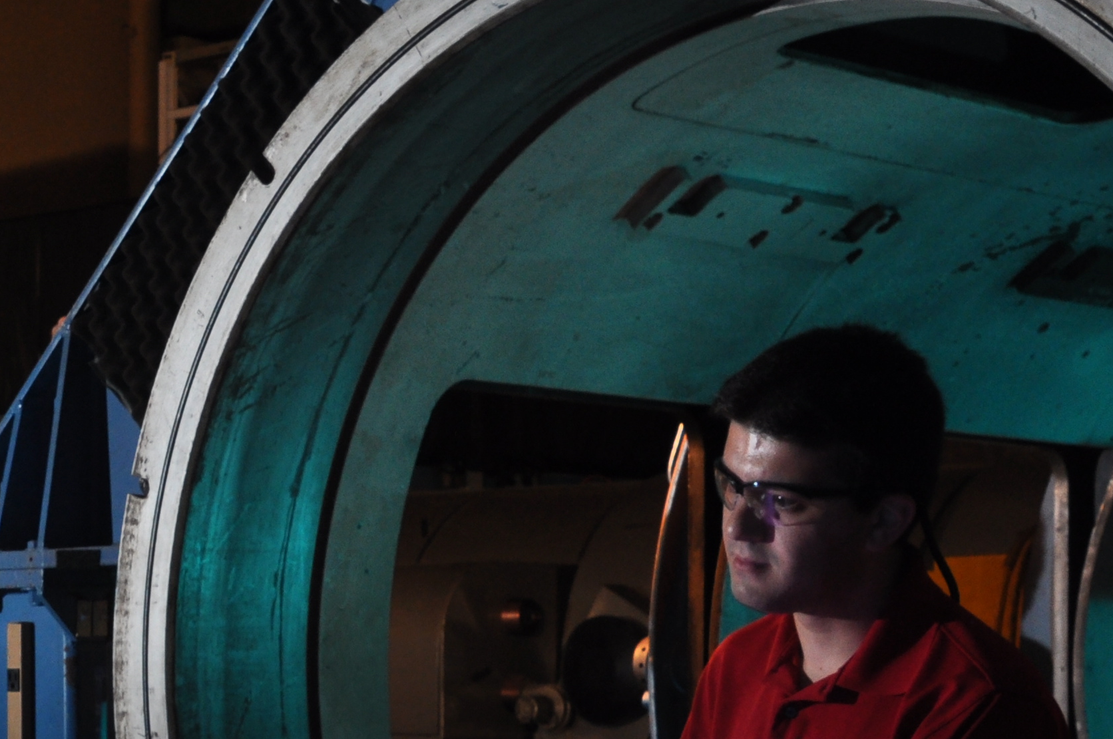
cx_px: -109
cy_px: 666
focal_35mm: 100
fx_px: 3088
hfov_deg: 19.6
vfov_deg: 13.5
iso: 400
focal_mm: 26
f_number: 8
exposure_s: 1
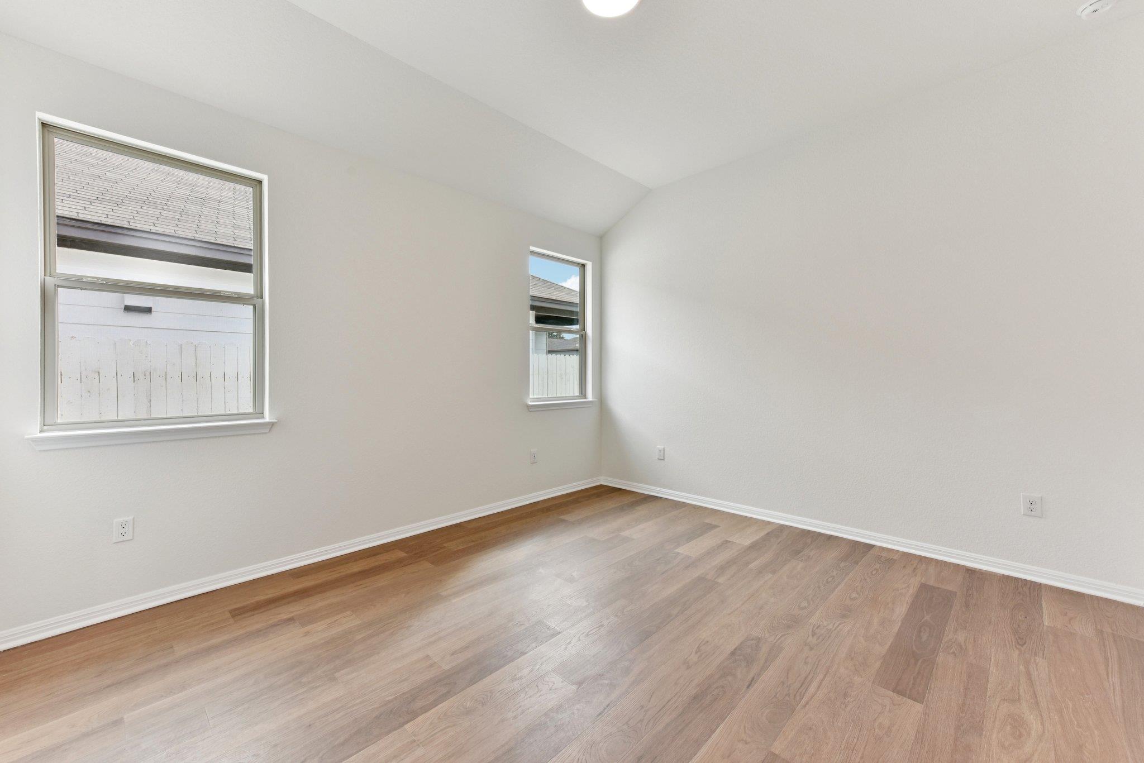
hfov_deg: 104.2
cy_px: 382
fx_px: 445
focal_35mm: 14
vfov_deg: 81.2
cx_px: 572
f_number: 8
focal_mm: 14
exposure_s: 1/60
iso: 400
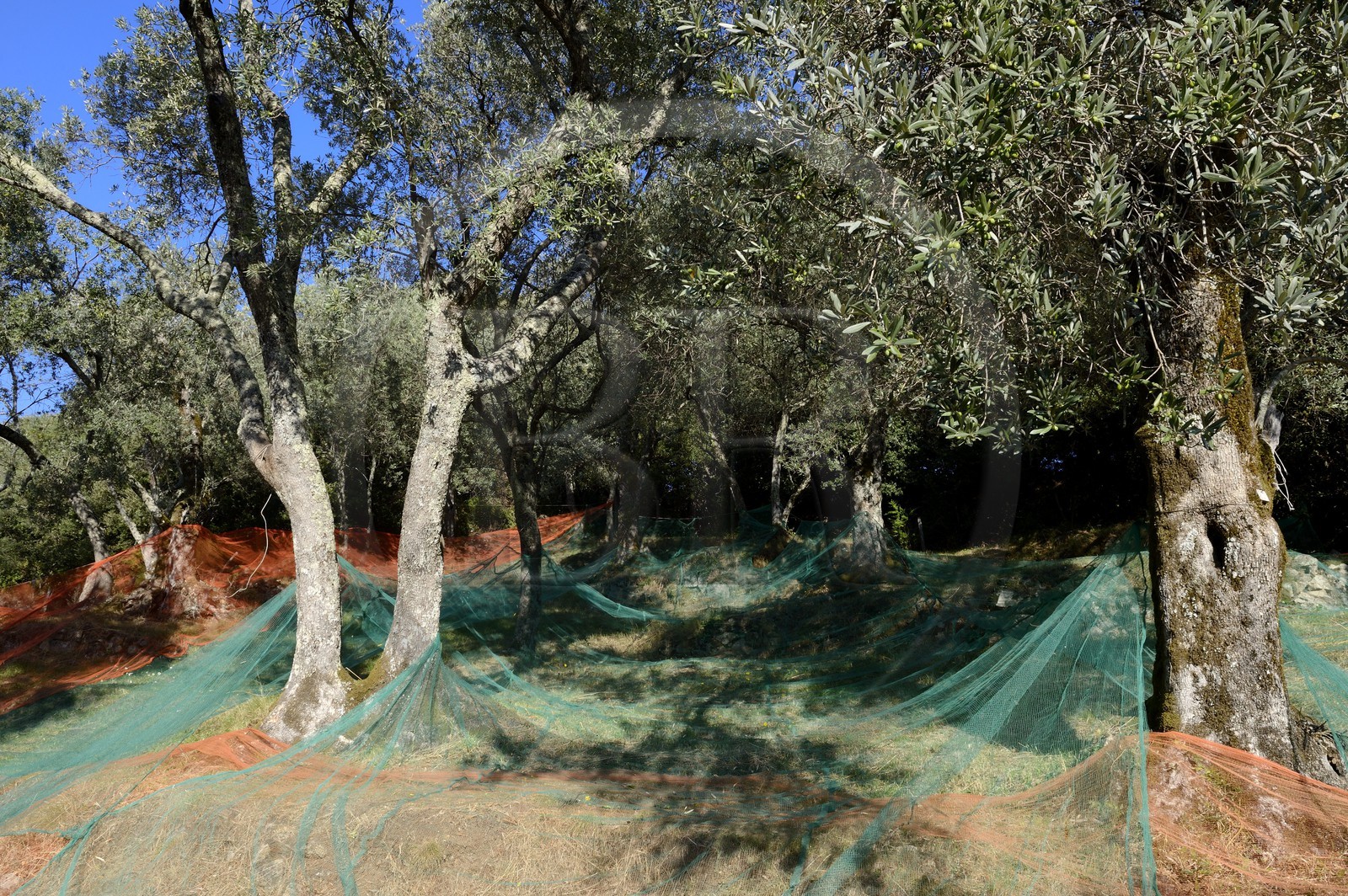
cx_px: 674
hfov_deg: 73.8
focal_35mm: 24
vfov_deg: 53.1
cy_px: 448
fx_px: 898
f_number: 13
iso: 200
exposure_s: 1/100
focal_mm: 24
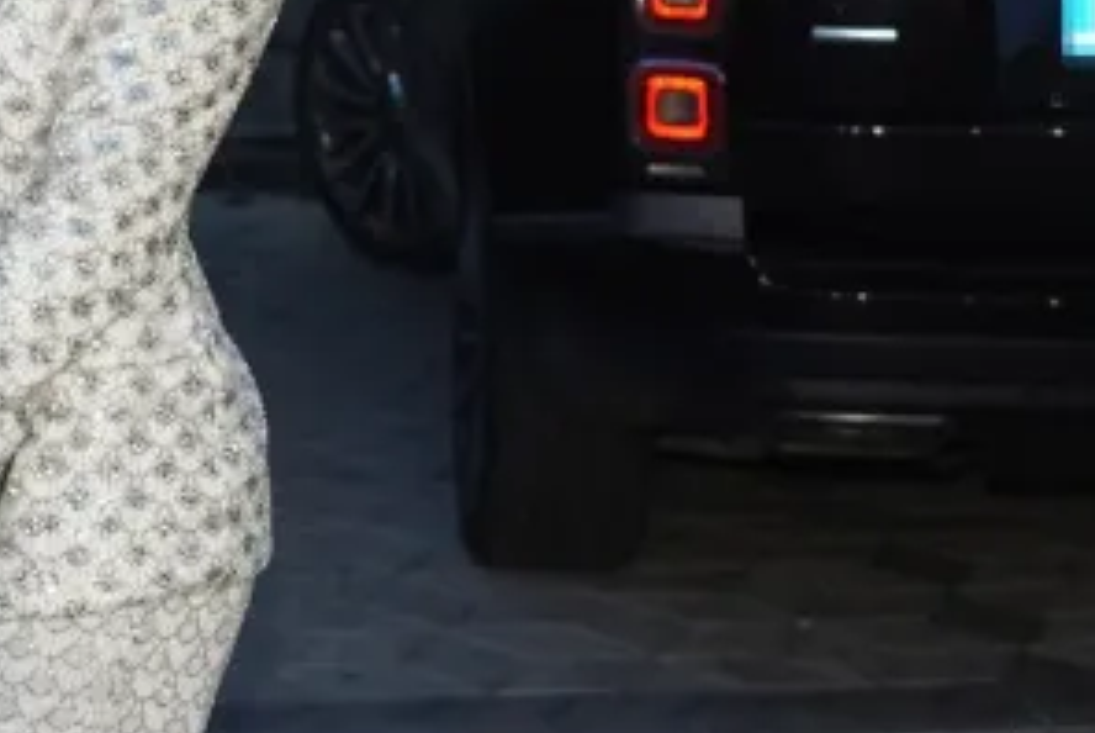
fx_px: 3593
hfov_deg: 17.1
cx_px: 137
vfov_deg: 11.5
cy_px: -50
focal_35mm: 118
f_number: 4.5
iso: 2000
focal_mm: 31
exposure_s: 1/250
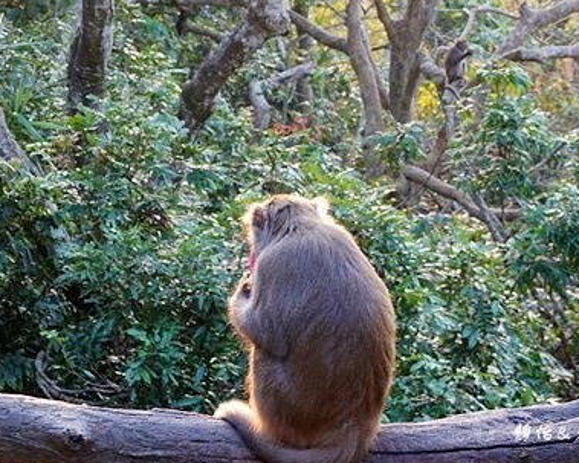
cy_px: 169
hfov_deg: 15.2
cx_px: 316
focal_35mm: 127
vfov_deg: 12.1
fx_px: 2176
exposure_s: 1/80
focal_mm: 29.1
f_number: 4
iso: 400
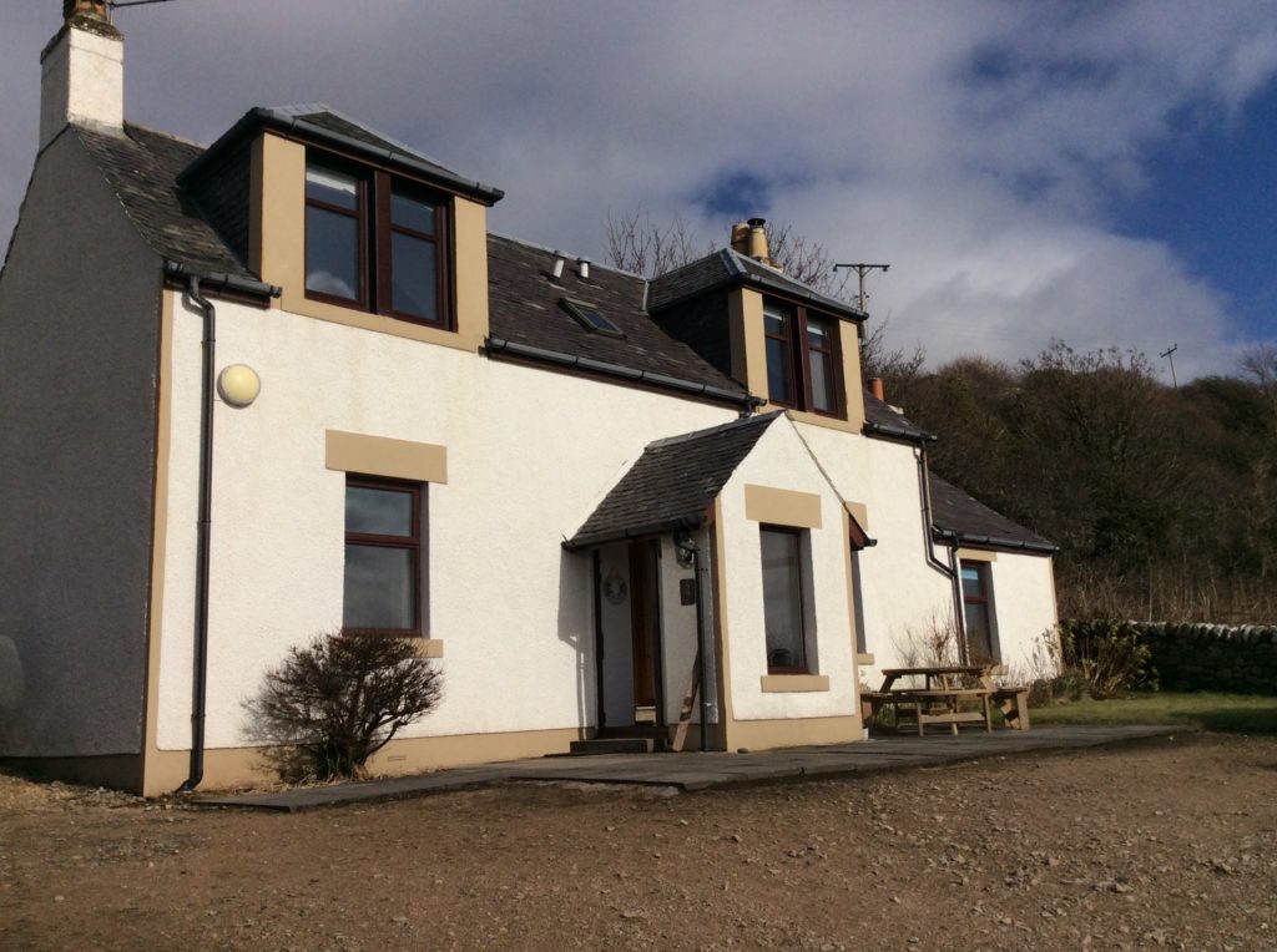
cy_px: 476
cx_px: 638
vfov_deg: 44.0
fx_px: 1178
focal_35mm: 32
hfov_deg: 56.9
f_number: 2.4
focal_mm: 3.3
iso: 32
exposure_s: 1/5747
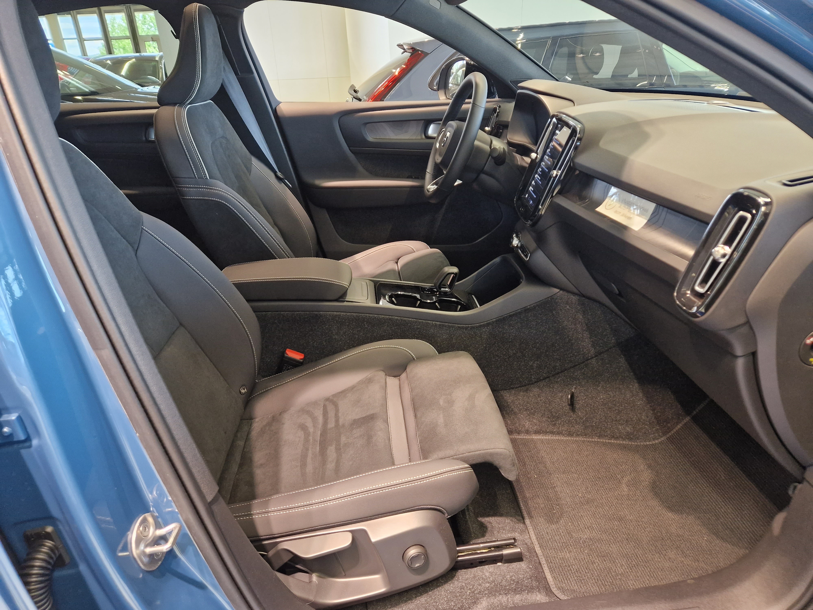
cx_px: 406
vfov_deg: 58.9
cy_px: 305
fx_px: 540
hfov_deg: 73.9
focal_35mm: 23
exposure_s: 1/100
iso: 250
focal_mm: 5.4
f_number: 1.8
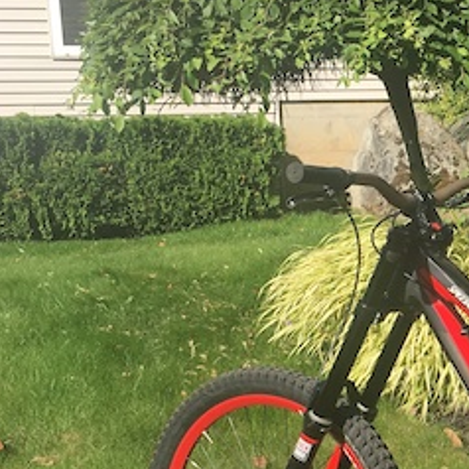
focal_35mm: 86
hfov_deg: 19.1
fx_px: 1318
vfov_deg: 19.9
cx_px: 548
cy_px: 388
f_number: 2.2
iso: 25
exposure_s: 1/1099
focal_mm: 4.15
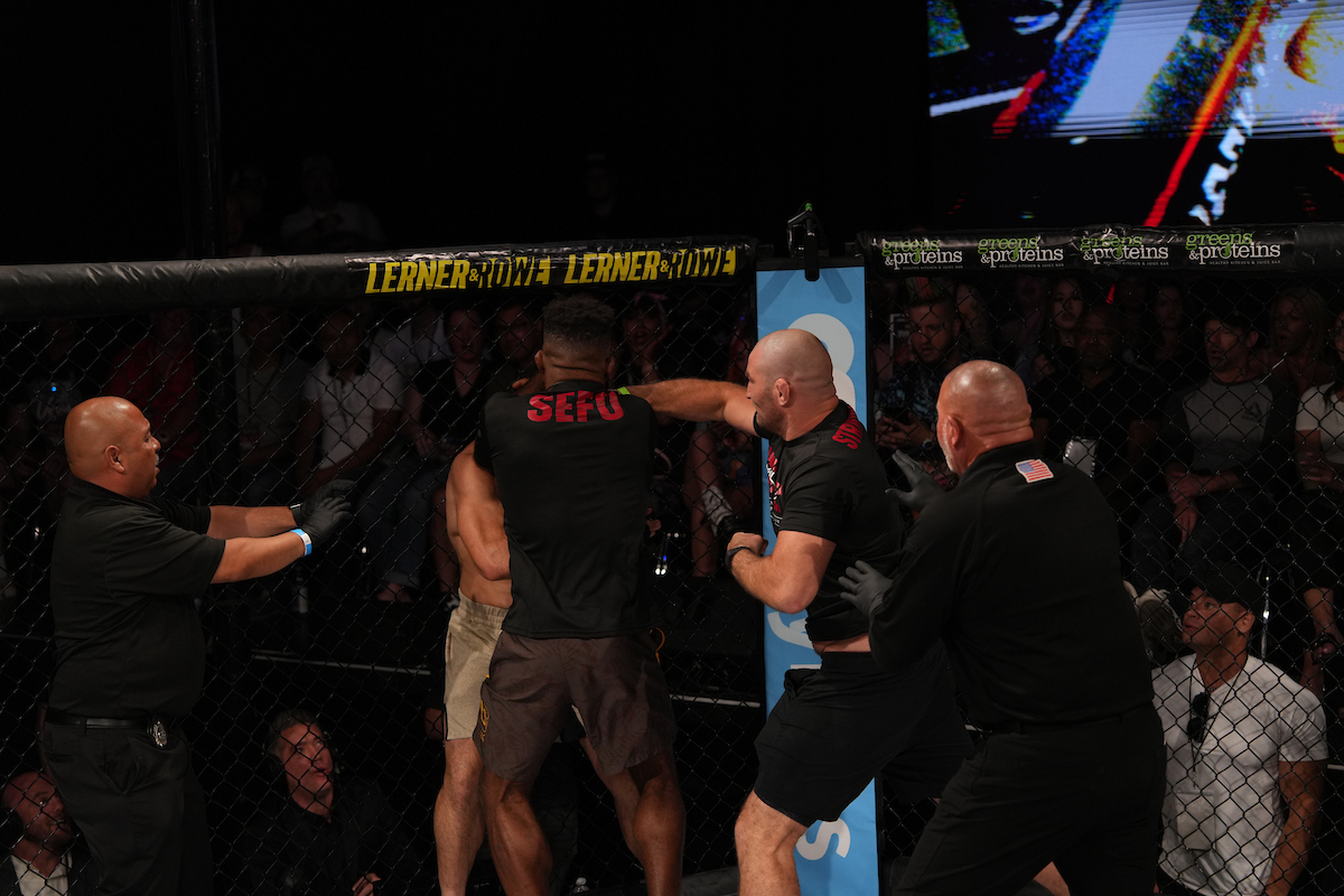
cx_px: 672
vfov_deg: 19.5
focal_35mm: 70
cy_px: 448
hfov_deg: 28.8
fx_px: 2613
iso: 1600
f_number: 2.8
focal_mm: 70
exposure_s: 1/1250
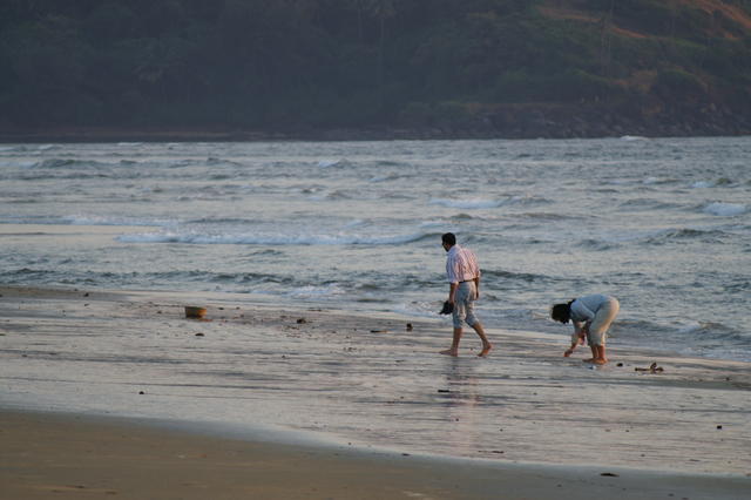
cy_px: 250
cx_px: 376
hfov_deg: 4.6
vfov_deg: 3.1
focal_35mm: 450
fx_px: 9382
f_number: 6.3
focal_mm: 300
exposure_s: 1/200
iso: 200
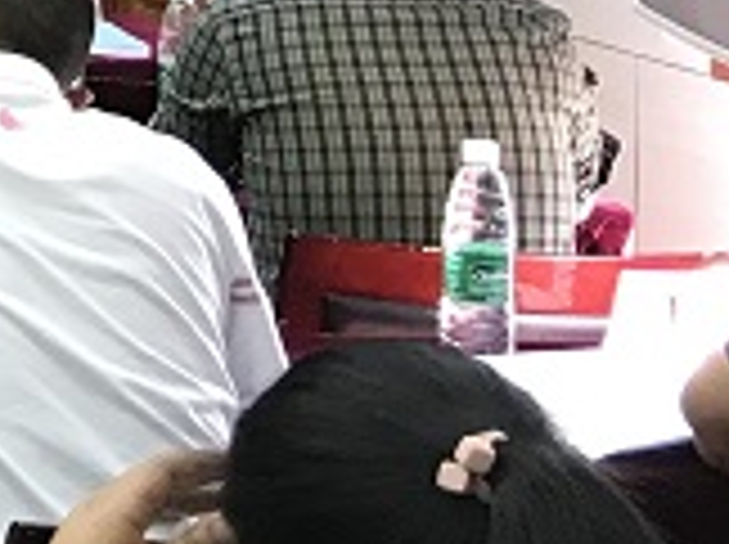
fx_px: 3638
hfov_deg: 9.1
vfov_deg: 8.3
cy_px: -328
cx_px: -1472
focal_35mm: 173
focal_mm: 3.99
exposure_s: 1/20
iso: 40
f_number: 1.8
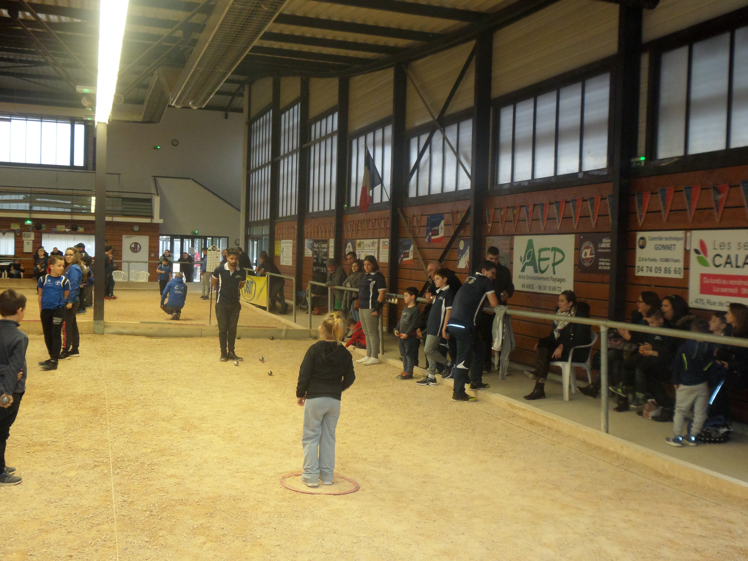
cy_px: 275
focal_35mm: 38
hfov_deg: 49.0
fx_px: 821
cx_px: 369
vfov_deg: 37.7
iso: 240
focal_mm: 6.7
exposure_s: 1/20
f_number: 3.7
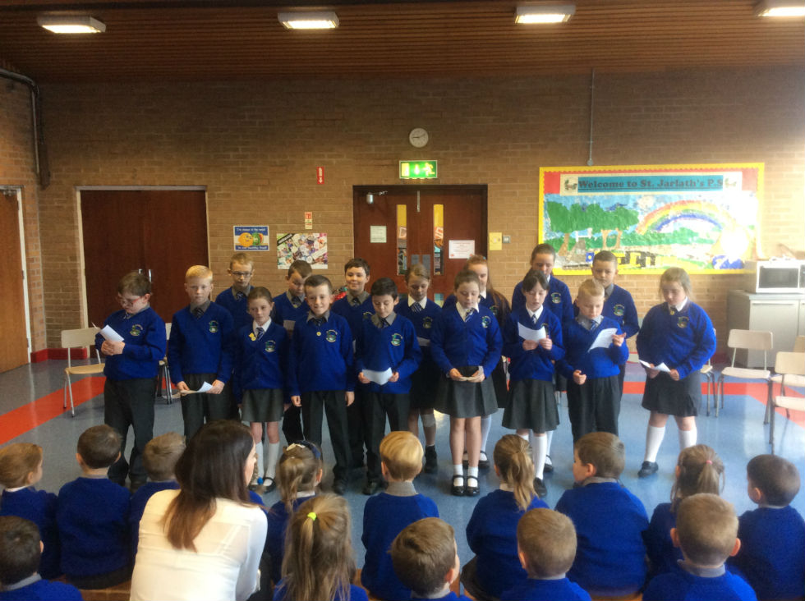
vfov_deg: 44.1
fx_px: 743
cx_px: 402
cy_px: 300
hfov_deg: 56.9
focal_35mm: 32
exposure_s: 1/25
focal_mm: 3.3
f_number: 2.4
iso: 100
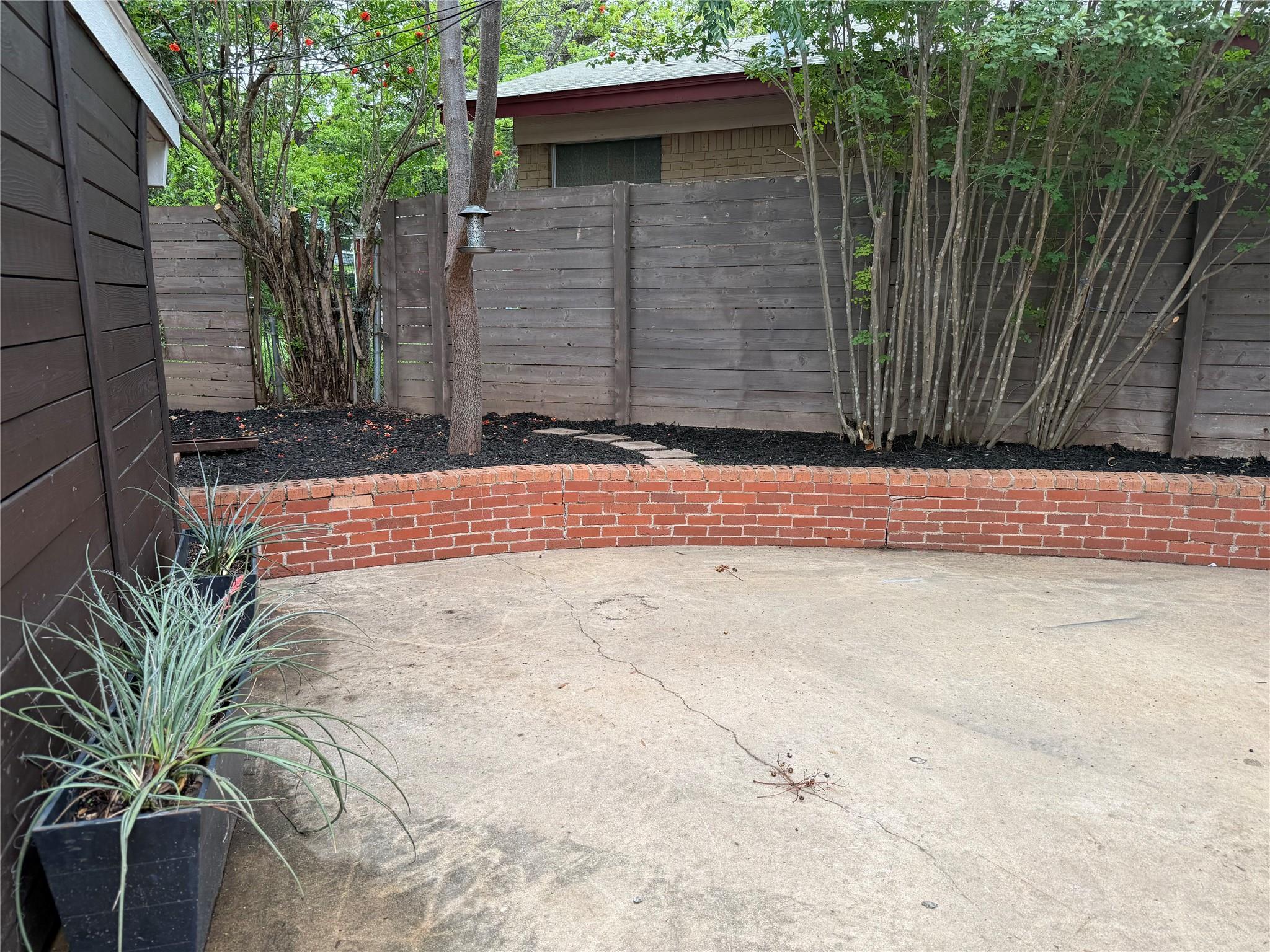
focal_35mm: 24
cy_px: 476
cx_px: 635
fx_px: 881
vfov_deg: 56.8
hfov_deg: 71.6
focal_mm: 6.76
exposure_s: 1/598
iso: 80
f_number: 1.78
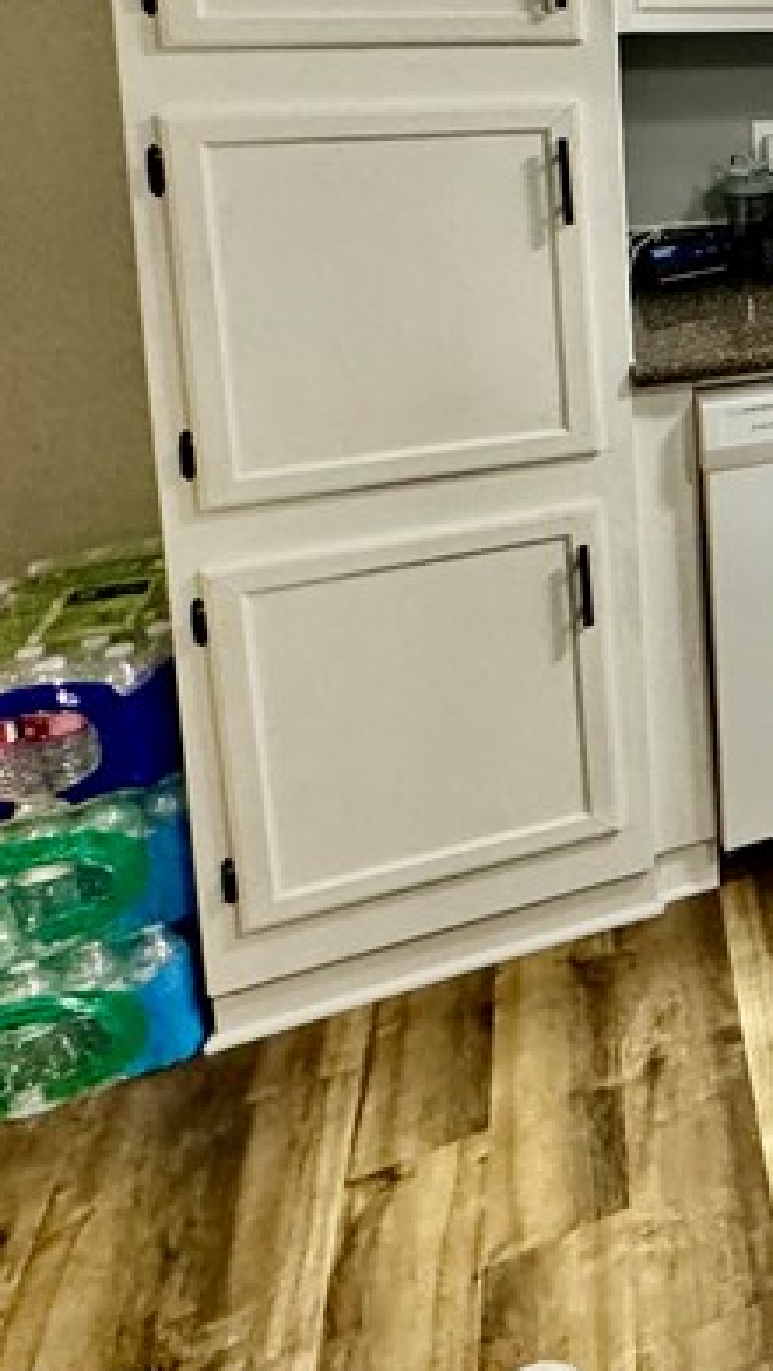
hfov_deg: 18.7
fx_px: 1454
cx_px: 1550
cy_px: 127
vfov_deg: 45.5
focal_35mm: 40
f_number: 2.2
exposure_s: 1/120
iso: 320
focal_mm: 2.22
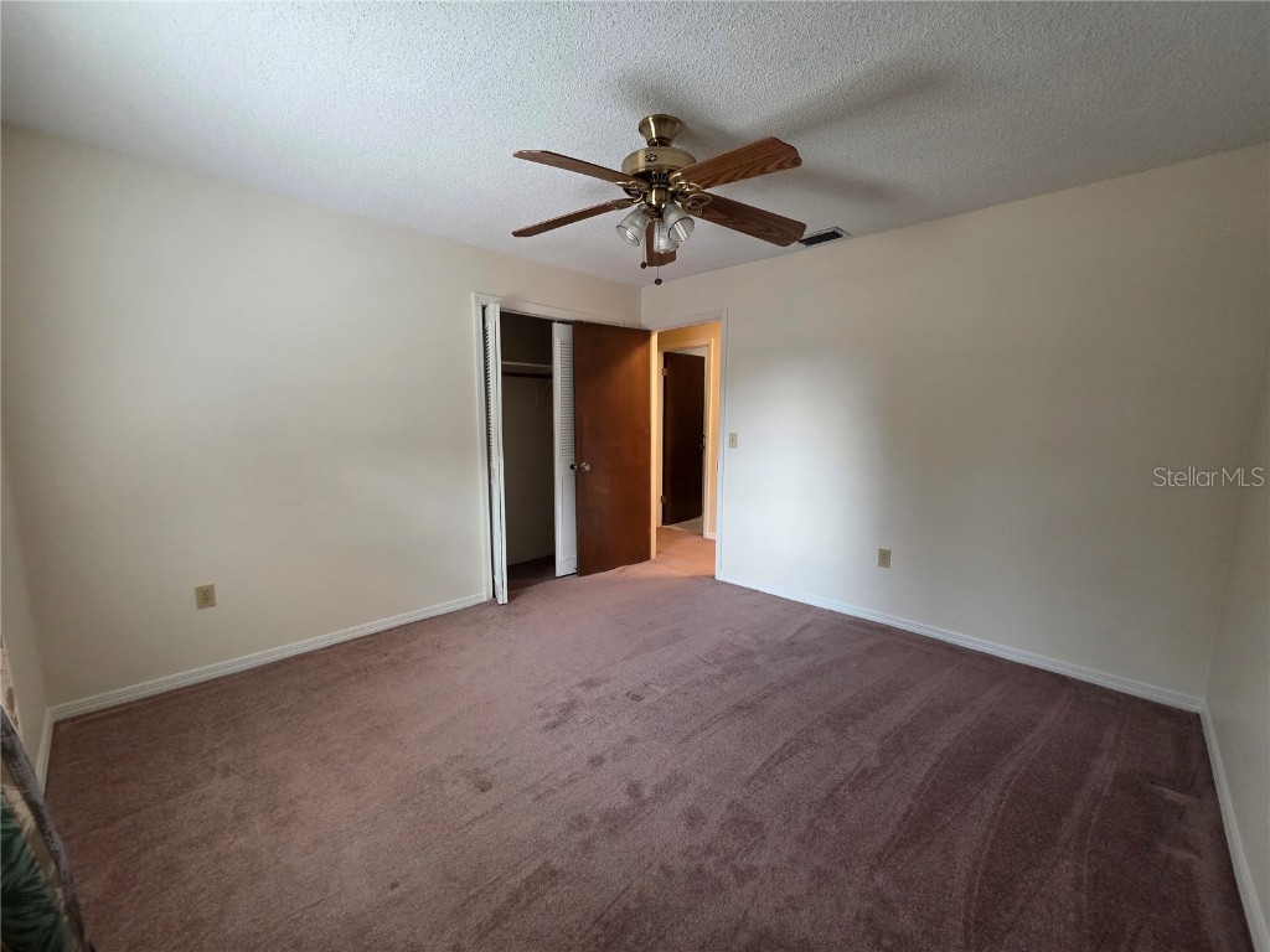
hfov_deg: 106.2
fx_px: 477
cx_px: 635
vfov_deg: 89.9
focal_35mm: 13
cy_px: 476
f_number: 1.9
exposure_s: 1/60
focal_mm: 2.2
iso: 320
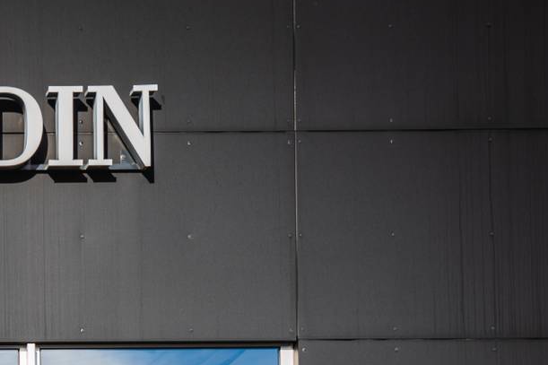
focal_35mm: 154
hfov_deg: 12.8
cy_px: 509
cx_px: -215
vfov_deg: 8.7
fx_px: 2343
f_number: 7.1
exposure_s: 1/200
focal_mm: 49
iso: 125
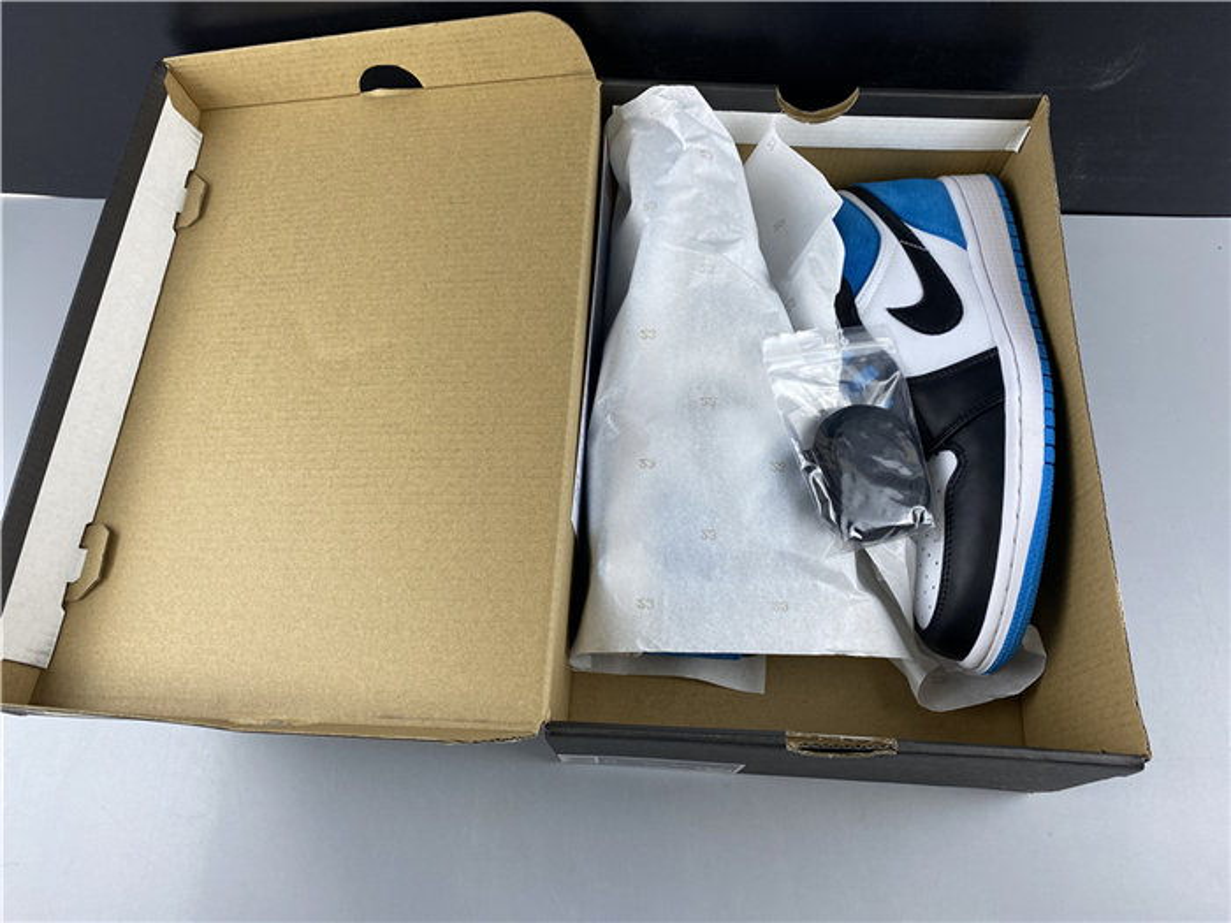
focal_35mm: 26
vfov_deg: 53.1
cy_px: 462
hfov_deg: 67.3
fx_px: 925
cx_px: 616
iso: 50
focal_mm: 4.25
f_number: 1.8
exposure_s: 1/100
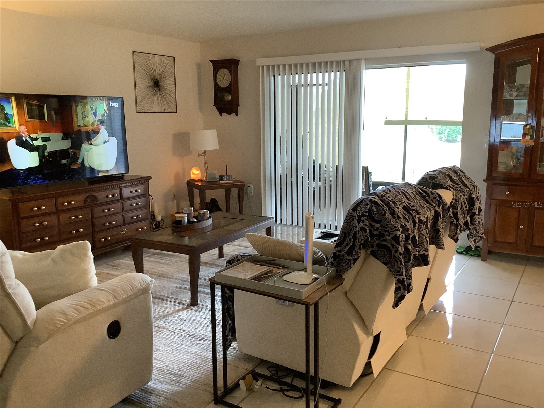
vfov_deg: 45.4
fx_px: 487
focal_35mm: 31
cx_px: 272
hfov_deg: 58.4
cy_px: 204
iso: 320
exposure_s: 1/40
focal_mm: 3.3
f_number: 2.4
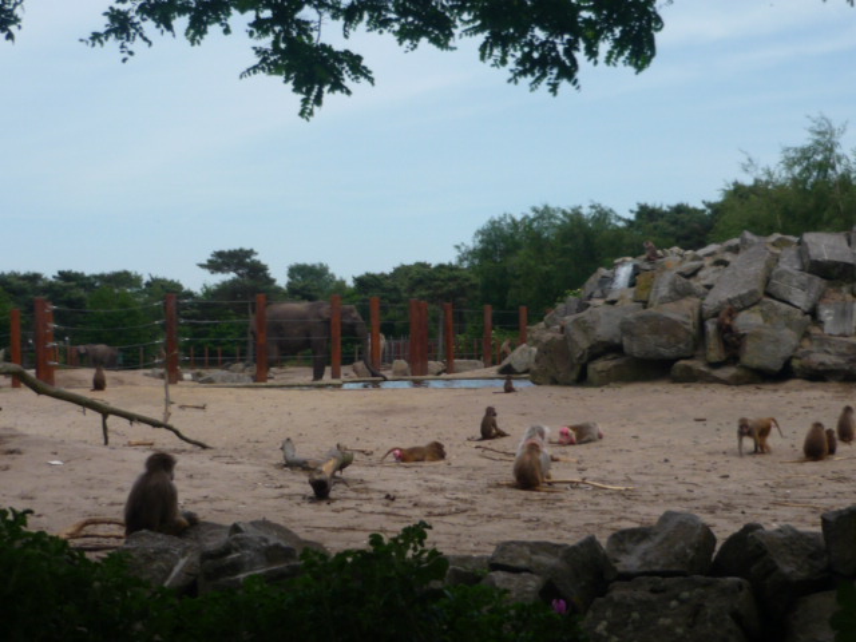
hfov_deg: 33.2
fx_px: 1434
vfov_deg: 25.2
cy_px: 321
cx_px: 428
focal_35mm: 58
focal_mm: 6
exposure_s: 1/160
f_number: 8
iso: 100
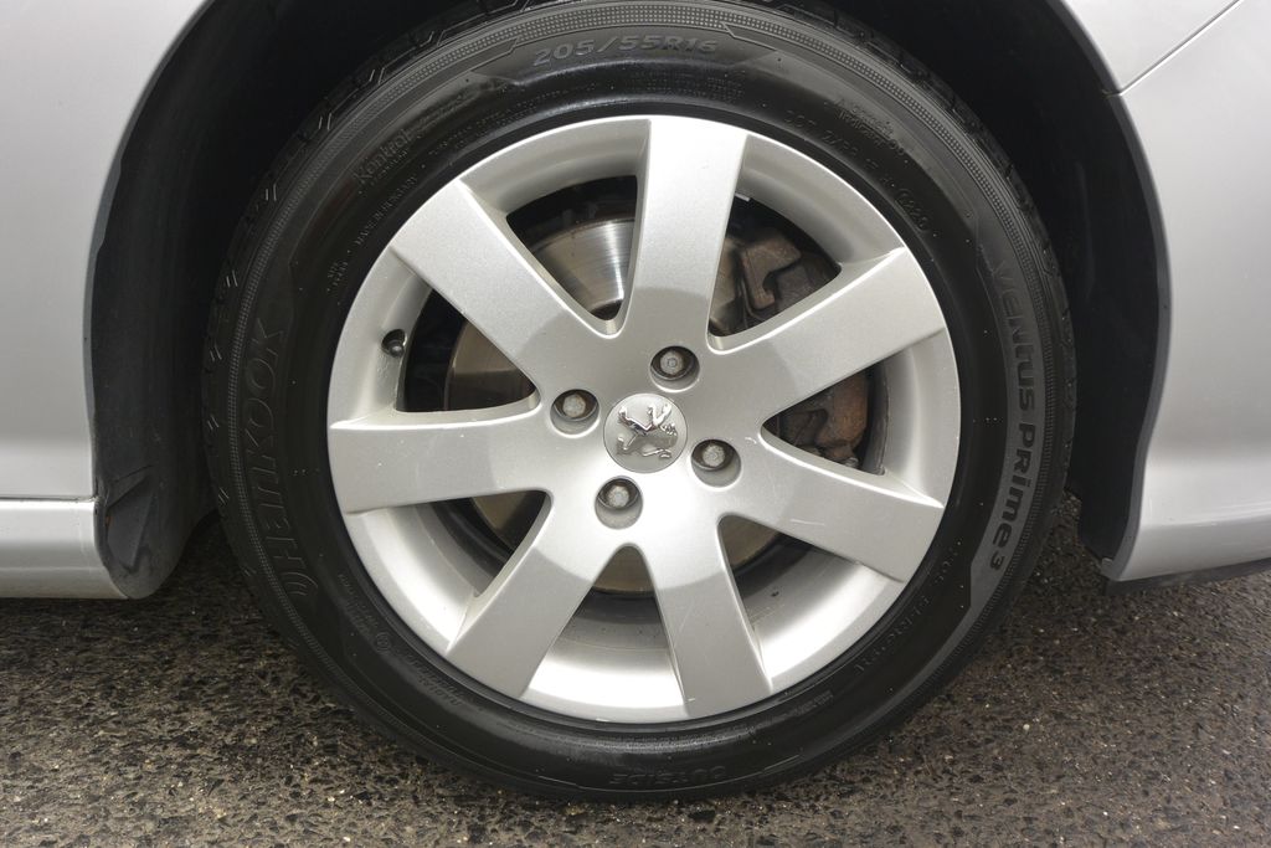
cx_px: 636
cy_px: 424
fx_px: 1024
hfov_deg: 63.7
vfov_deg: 45.0
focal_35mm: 29
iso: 160
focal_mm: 11
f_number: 5
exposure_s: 1/250
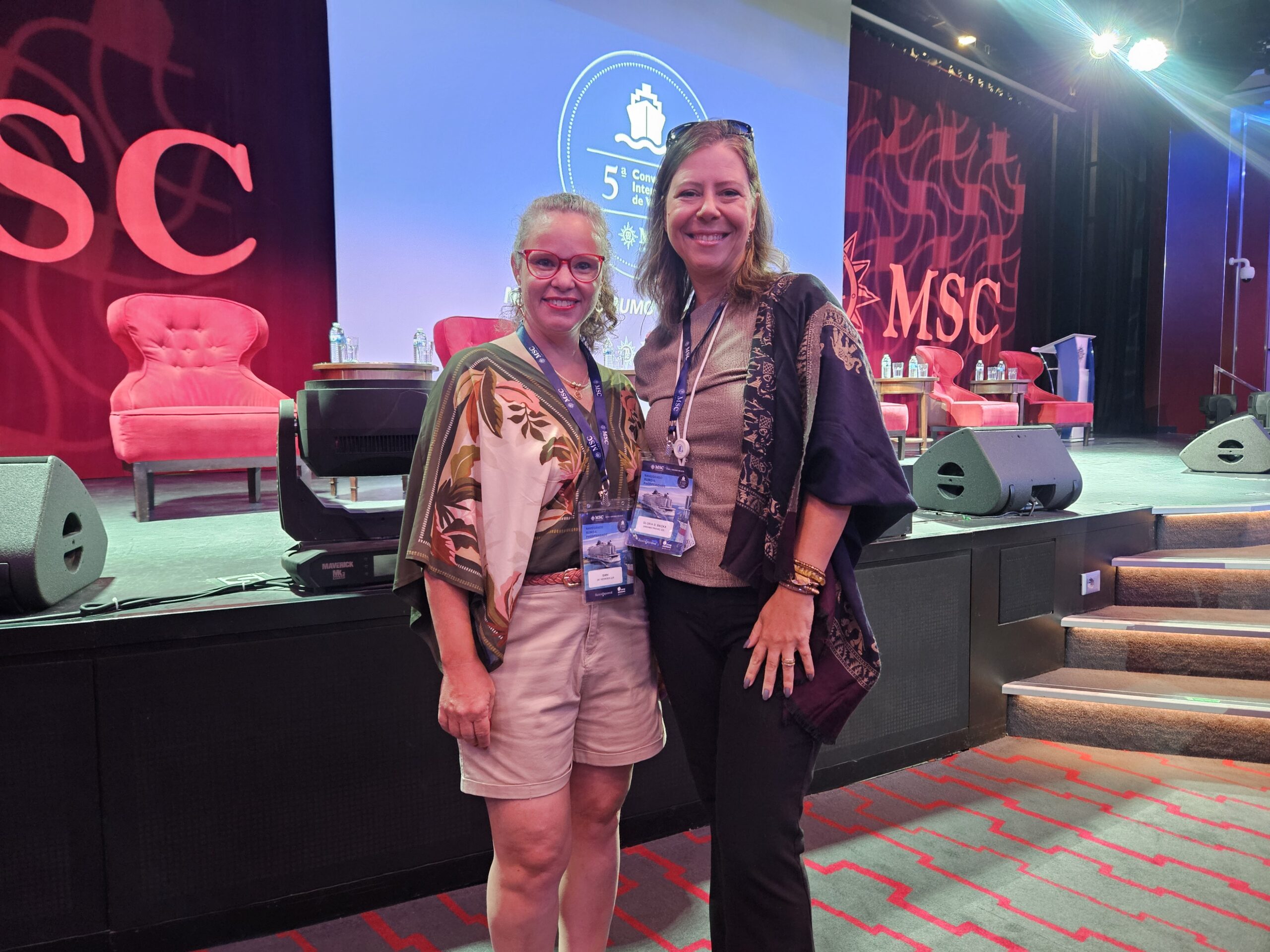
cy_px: 476
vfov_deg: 58.9
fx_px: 844
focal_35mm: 23
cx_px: 635
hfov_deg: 73.9
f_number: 1.8
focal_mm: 5.4
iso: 640
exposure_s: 1/24
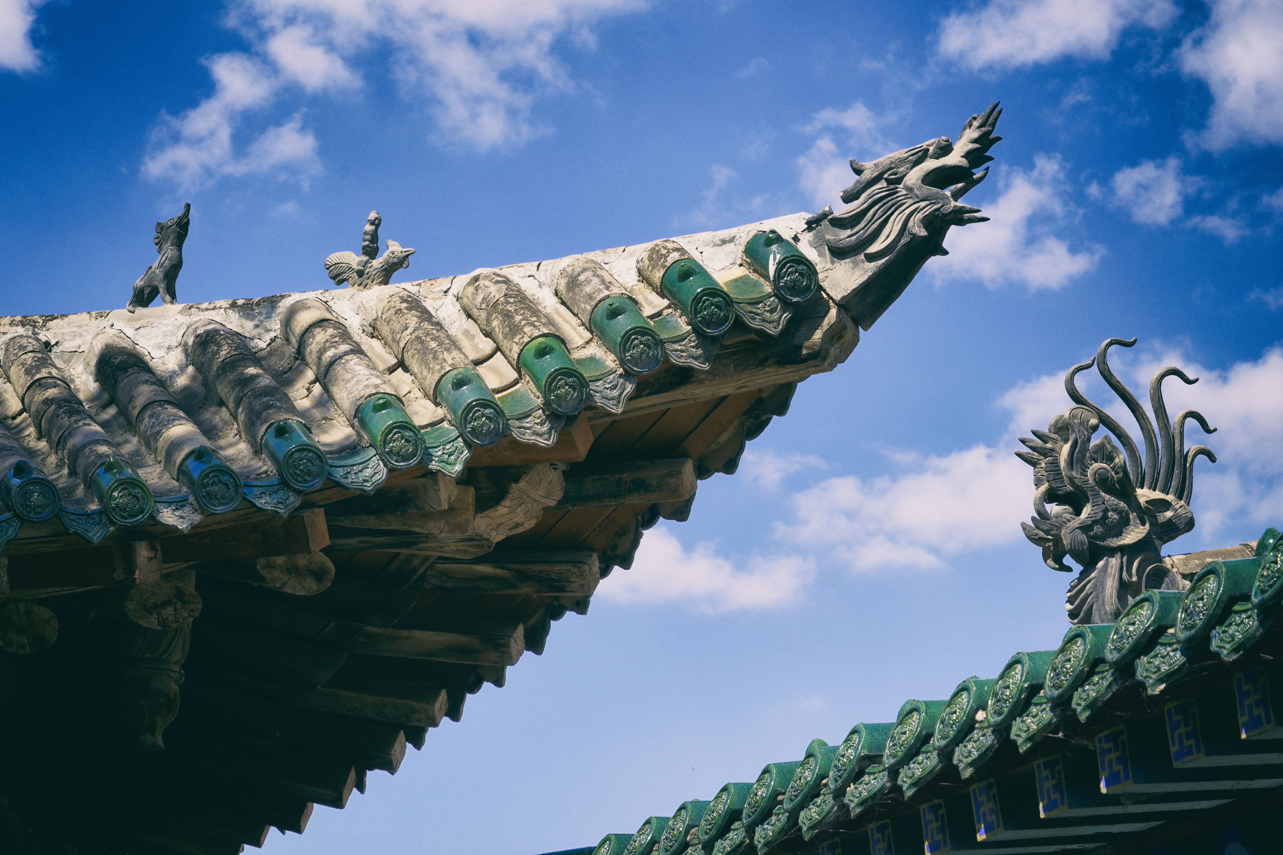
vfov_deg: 14.5
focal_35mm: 94
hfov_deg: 21.6
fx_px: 3368
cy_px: 428
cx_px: 642
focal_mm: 63
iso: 100
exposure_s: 1/100
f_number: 14
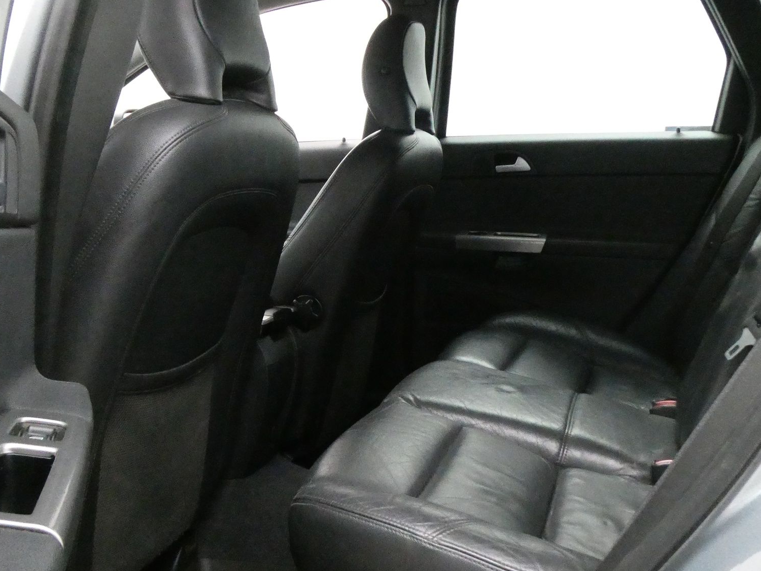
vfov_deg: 35.9
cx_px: 409
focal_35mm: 40
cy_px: 256
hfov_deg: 46.8
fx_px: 879
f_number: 3.3
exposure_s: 1/20
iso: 1600
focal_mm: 4.3
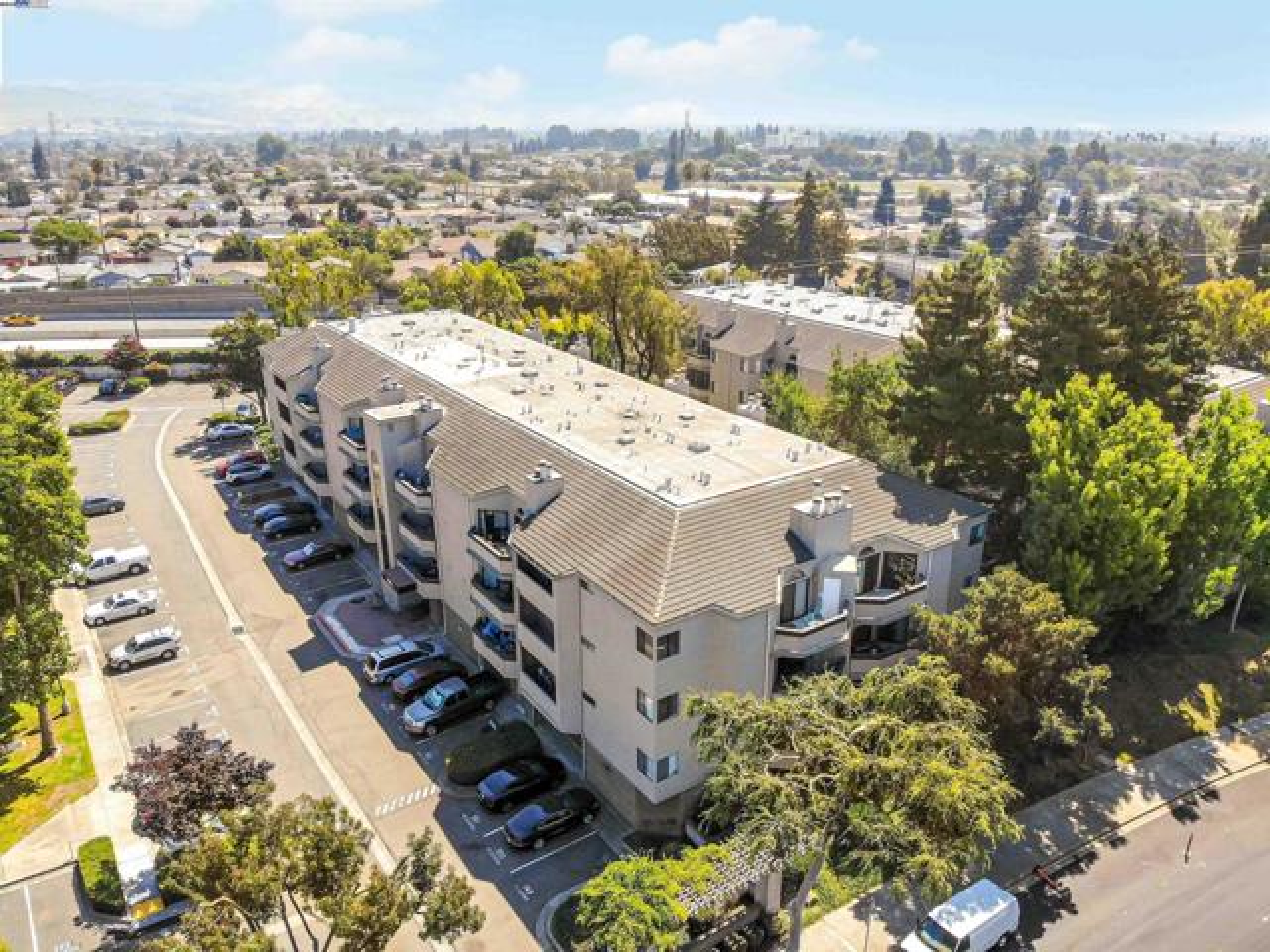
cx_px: 635
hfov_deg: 71.6
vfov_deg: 56.8
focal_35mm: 24
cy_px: 476
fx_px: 881
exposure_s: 1/640
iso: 100
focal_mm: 4.5
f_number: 2.8
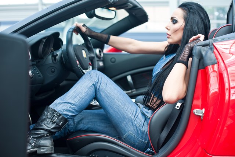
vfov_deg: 27.0
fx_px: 326
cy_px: 78
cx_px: 118
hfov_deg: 39.6
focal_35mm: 50
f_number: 3.2
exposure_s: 1/200
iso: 200
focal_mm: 50
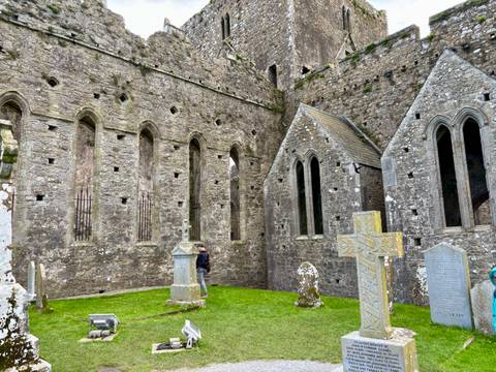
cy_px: 186
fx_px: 373
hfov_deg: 67.3
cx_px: 248
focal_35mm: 26
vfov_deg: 53.1
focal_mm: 5.96
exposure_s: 1/471
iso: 50
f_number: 1.6
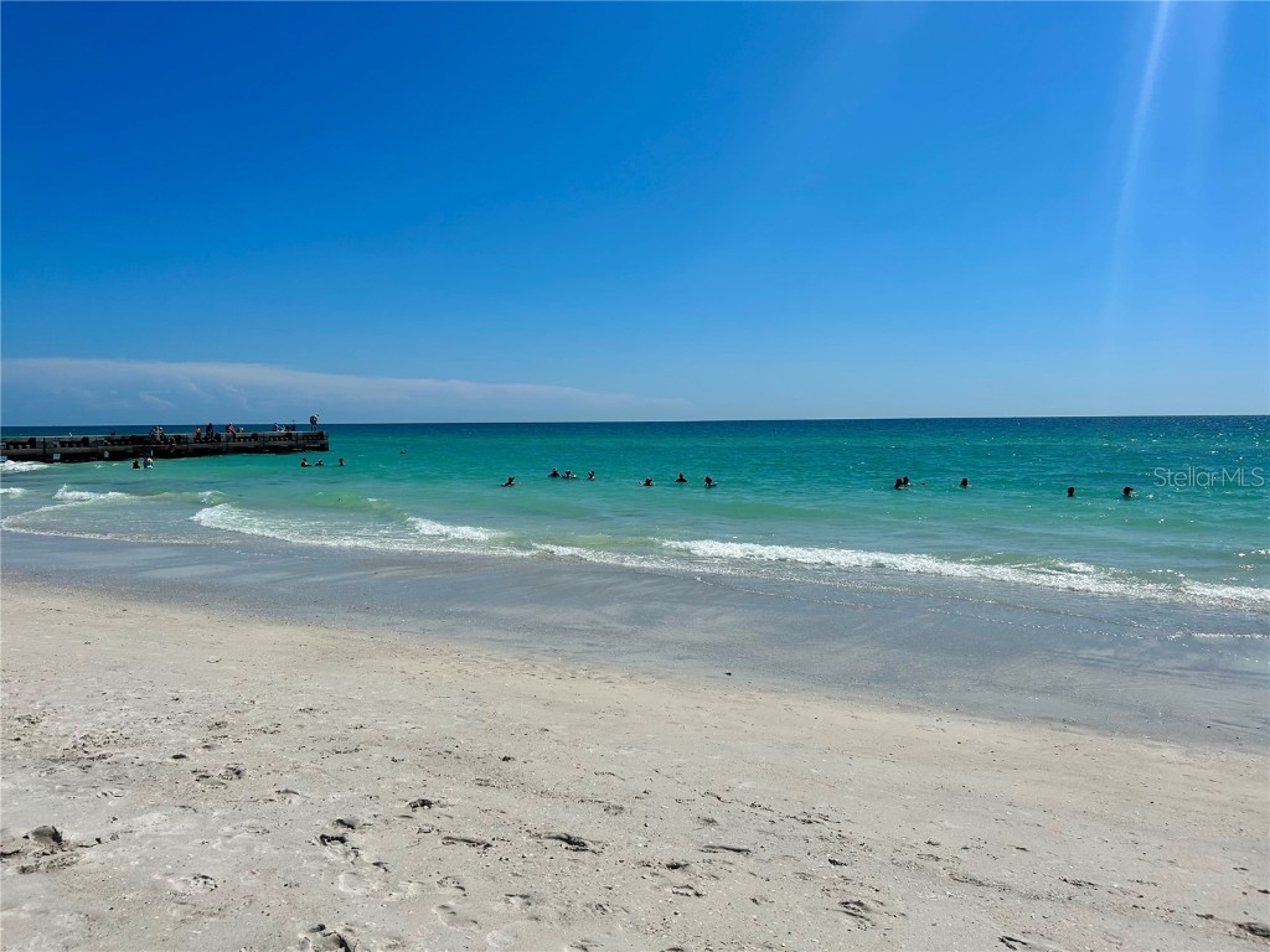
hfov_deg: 67.3
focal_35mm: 26
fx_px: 954
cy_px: 476
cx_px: 635
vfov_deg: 53.1
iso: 50
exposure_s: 1/12658
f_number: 1.5
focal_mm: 5.7
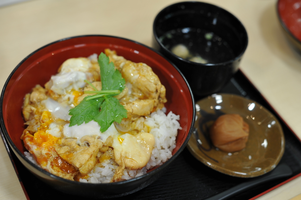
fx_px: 418
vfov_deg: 26.9
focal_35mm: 50
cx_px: 150
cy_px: 100
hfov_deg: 39.6
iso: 200
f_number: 3.5
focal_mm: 50
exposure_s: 1/50
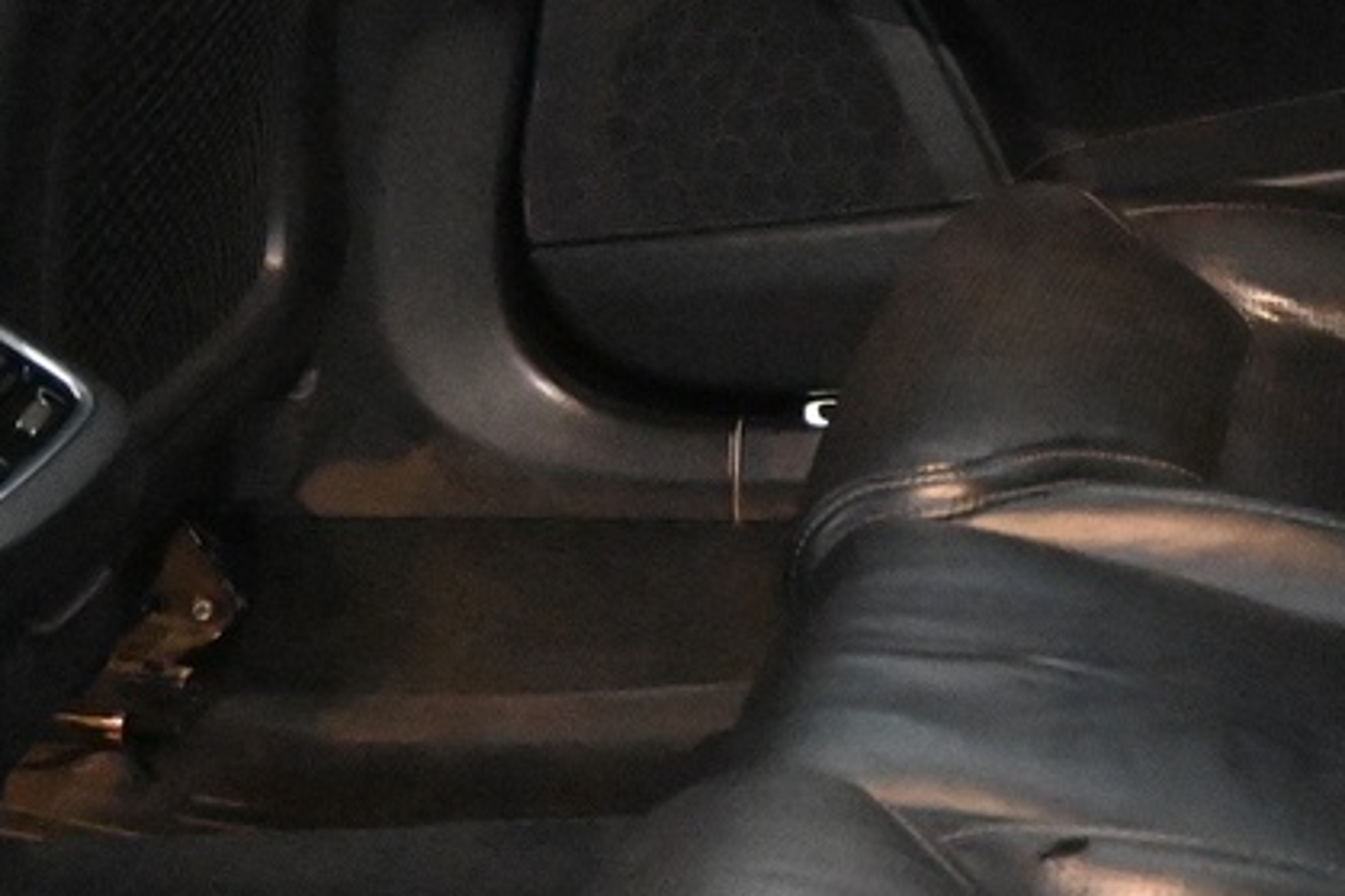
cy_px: -138
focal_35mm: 116
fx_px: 4332
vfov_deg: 11.6
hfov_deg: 17.2
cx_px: 1403
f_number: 3.8
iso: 12800
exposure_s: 1/50
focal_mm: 20
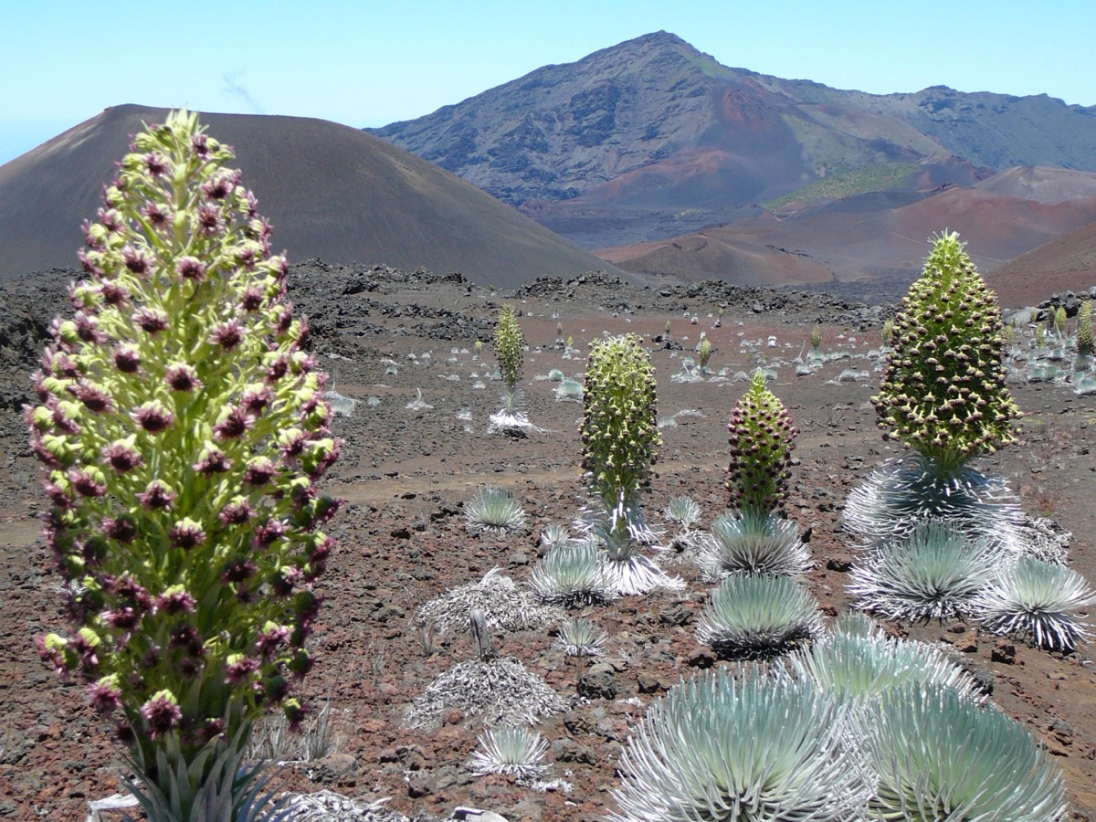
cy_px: 411
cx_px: 548
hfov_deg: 36.8
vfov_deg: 28.0
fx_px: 1646
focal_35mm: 52
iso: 80
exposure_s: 1/640
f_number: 3.4
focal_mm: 7.8
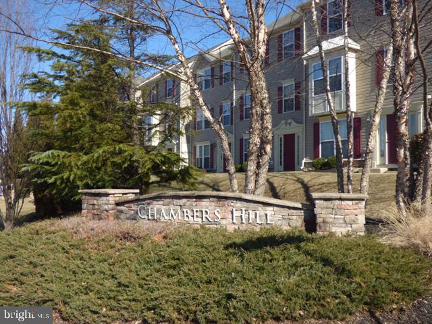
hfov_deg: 56.8
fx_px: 399
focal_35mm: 32
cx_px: 216
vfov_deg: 44.2
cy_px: 162
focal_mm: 5.78
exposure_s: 1/800
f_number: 3.4
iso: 100
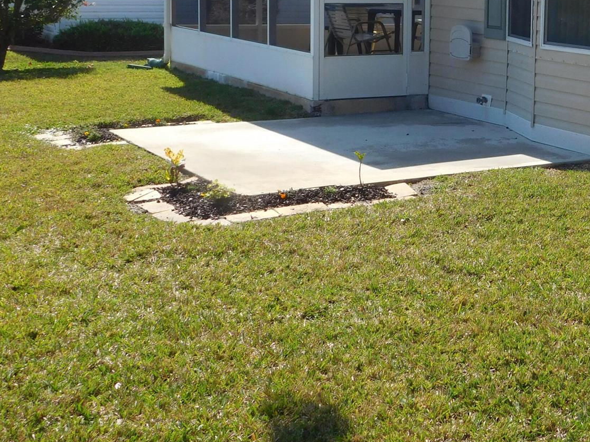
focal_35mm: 66
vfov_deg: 22.1
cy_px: 111
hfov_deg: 28.3
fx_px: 1125
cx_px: 532
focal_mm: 6.3
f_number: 3.5
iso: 125
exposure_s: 1/1000
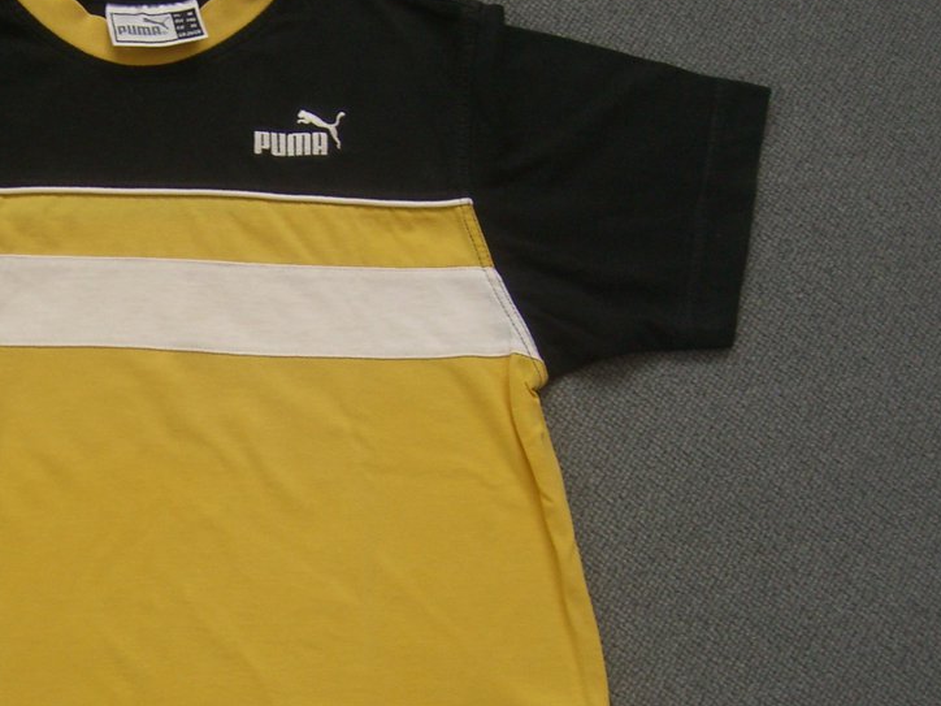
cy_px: 443
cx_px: 107
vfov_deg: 21.0
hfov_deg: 26.9
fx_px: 1903
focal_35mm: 70
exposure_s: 1/30
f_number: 2.8
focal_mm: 7.9
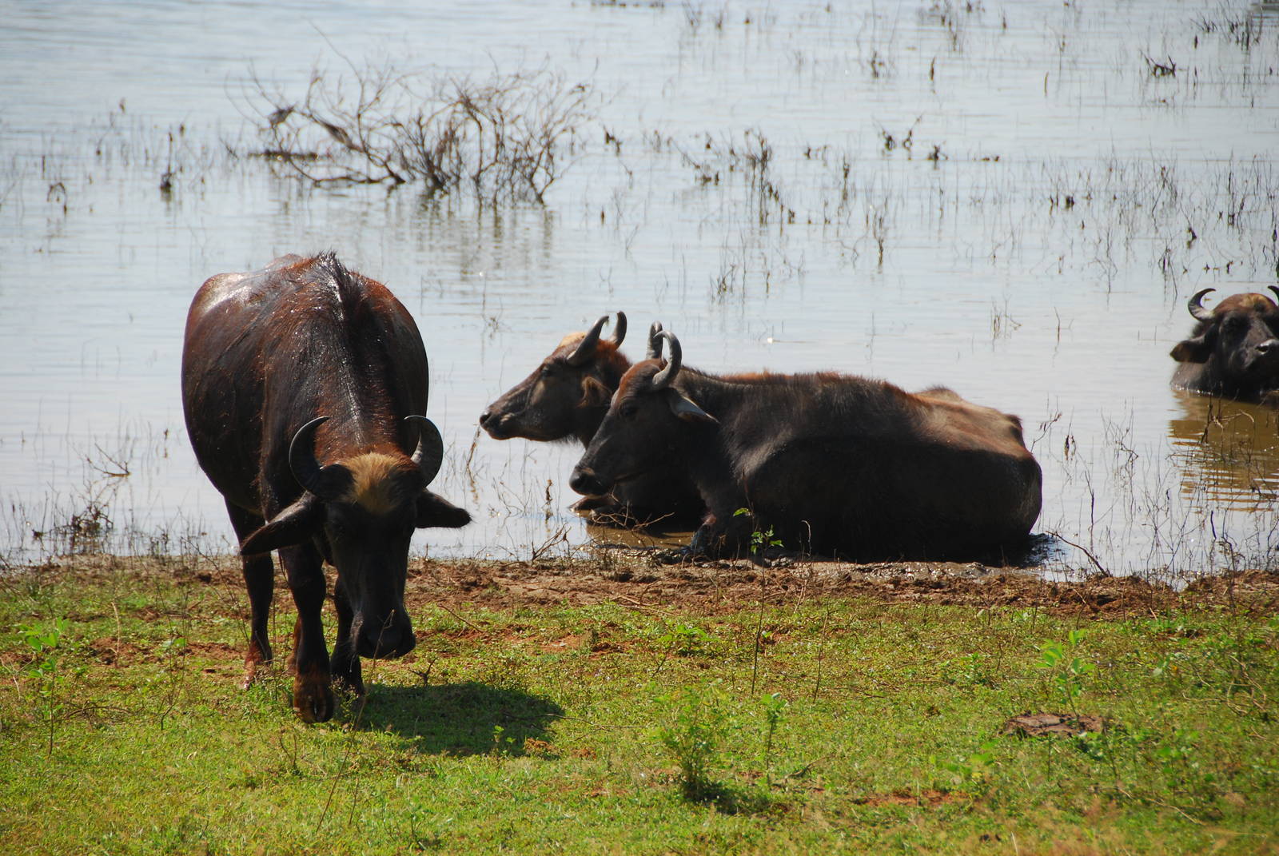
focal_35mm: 225
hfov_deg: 9.1
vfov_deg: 6.1
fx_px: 8003
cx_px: 640
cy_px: 428
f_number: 5.6
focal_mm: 150
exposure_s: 1/800
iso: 200
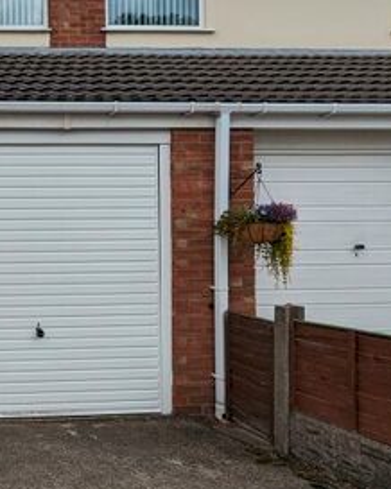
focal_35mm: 40
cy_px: 239
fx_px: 579
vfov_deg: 45.8
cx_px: -164
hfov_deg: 28.0
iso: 54
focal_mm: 2.35
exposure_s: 1/1285
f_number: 2.2
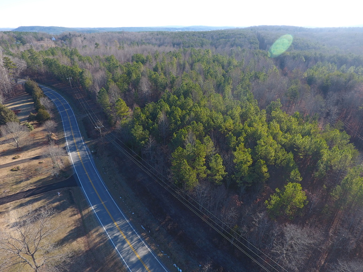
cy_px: 136
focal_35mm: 20
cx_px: 182
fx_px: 210
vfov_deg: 66.0
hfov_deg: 81.7
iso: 100
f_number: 2.8
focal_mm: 3.61
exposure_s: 1/266
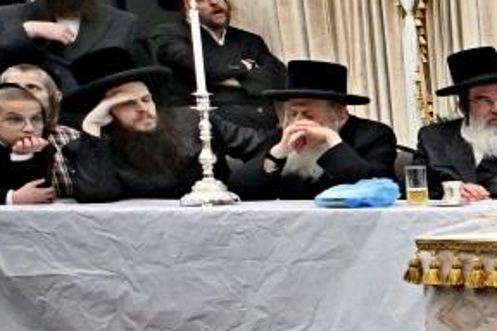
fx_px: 883
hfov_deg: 21.5
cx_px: 878
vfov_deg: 21.2
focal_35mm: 64
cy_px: 222
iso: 500
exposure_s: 1/200
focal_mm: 12
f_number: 3.5
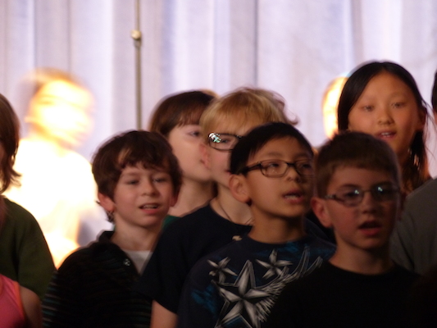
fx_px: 7046
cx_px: 218
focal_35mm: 558
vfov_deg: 2.7
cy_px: 164
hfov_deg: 3.6
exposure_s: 1/4
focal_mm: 100.5
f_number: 2.8
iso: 400
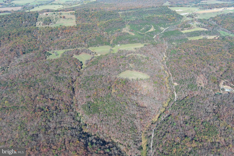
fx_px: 188
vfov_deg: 45.0
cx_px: 117
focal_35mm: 29
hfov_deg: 63.7
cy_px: 78
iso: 100
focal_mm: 10.57
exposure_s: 1/592
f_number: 2.8
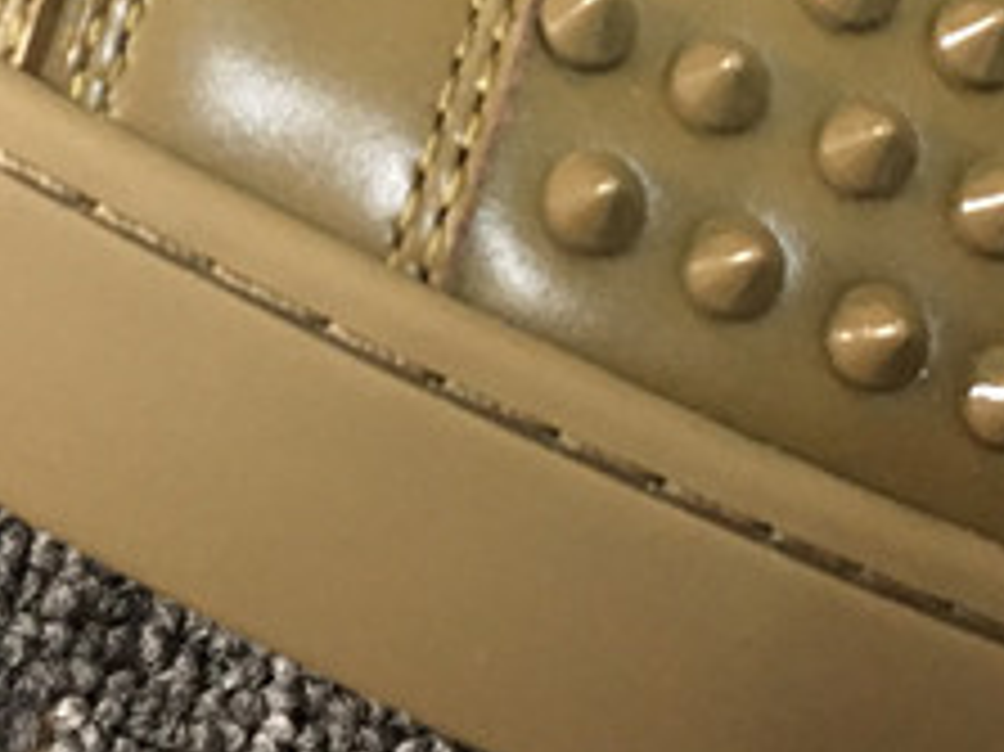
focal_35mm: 91
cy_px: -182
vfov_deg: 15.5
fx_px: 2638
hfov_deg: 21.5
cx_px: 419
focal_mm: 4.15
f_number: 2.2
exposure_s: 1/17
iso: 200
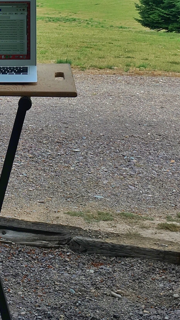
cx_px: 7
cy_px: 36
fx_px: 654
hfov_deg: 15.4
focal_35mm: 77
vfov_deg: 26.6
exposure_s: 1/484
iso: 25
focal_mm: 4.15
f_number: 2.2
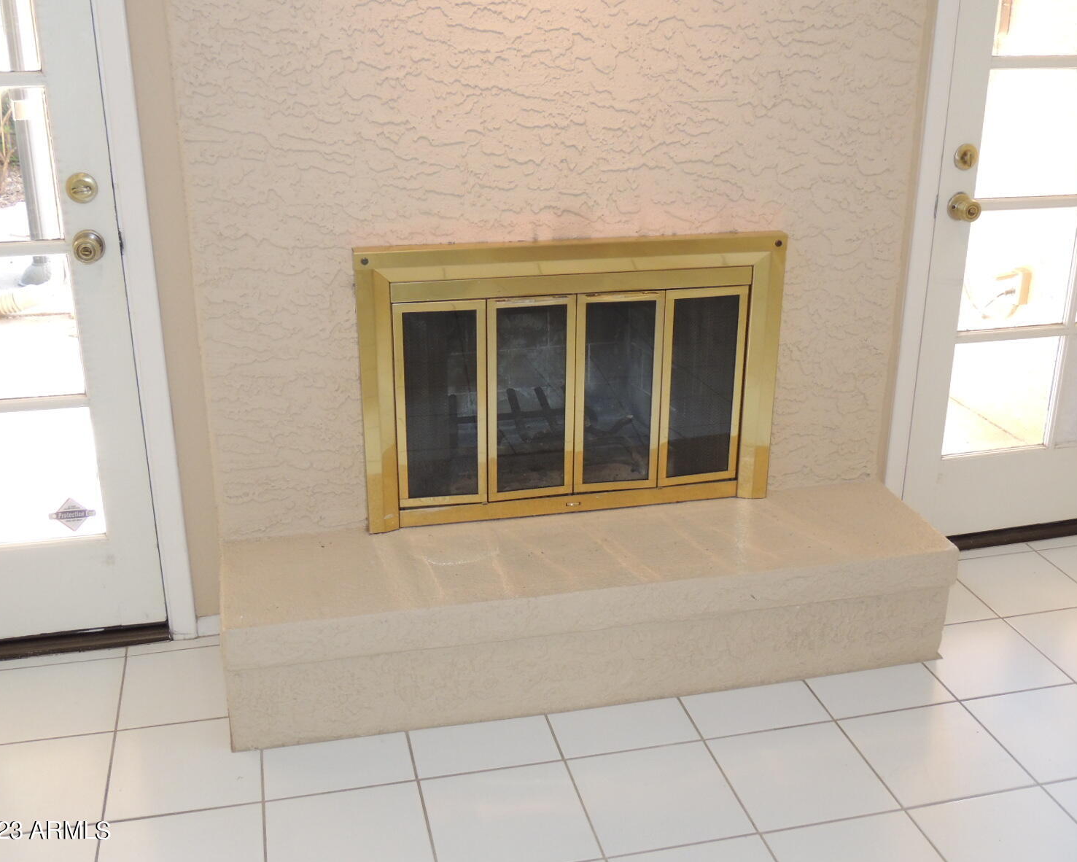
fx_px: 1180
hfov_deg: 49.1
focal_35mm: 37
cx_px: 550
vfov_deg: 40.1
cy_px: 432
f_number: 3.3
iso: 400
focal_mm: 6.2
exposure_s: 1/50
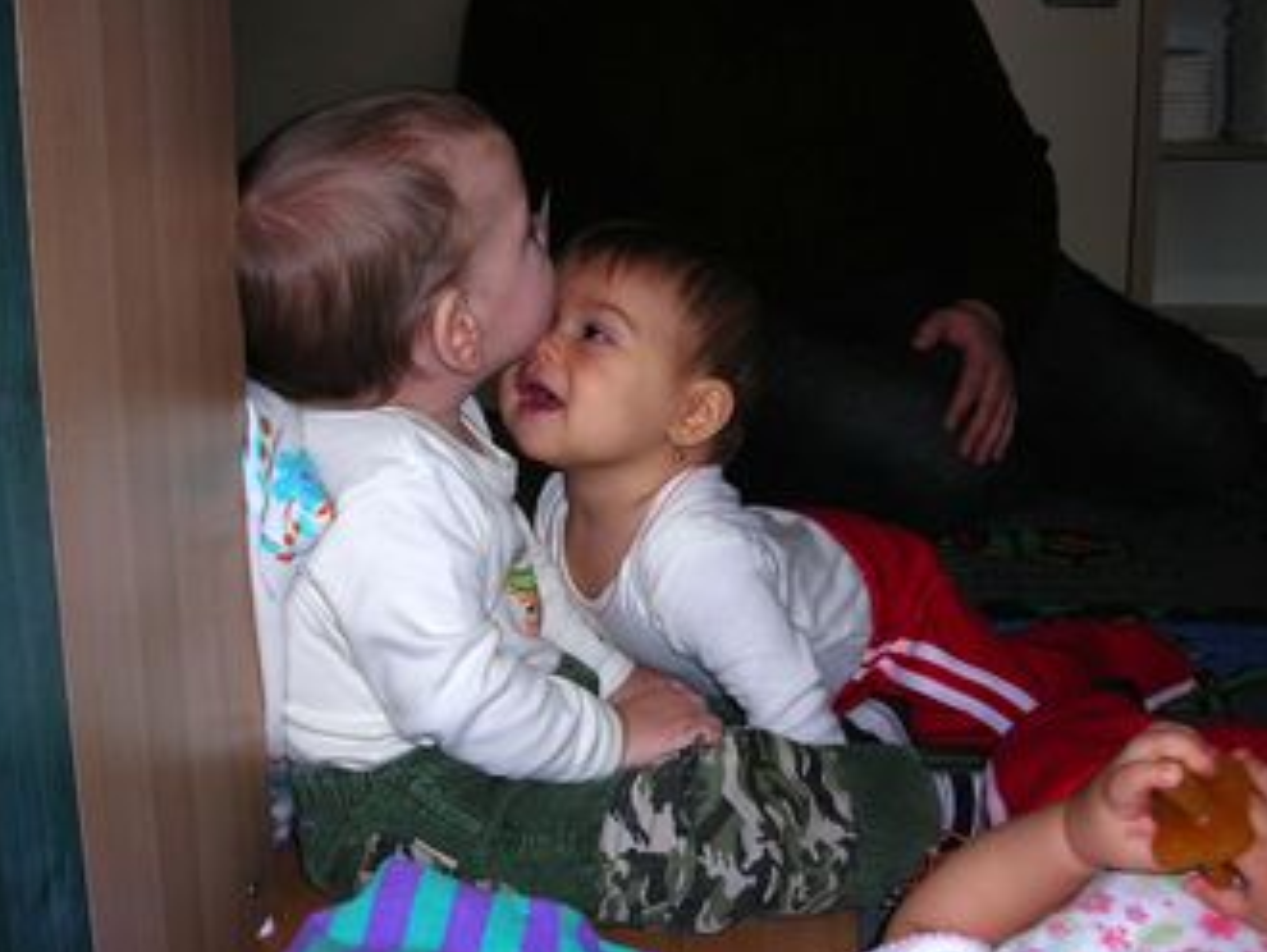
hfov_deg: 41.2
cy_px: 445
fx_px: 1685
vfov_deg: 31.5
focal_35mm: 46
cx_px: 630
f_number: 3.2
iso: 50
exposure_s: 1/60.1
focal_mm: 6.3
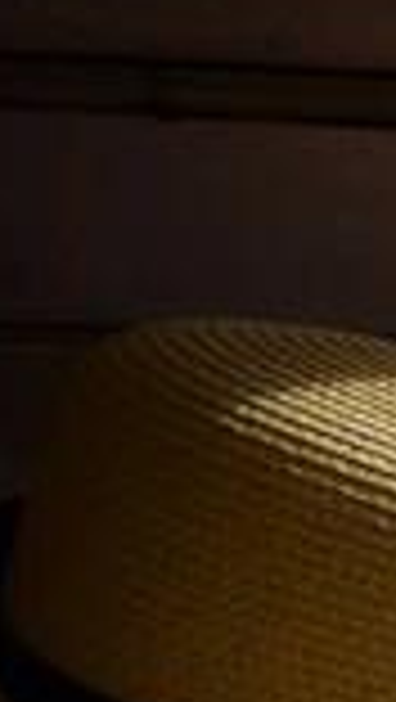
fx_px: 1080
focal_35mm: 58
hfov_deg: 8.7
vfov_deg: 27.1
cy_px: 1015
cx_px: 1487
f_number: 6.3
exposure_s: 1/1250
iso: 200
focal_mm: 8
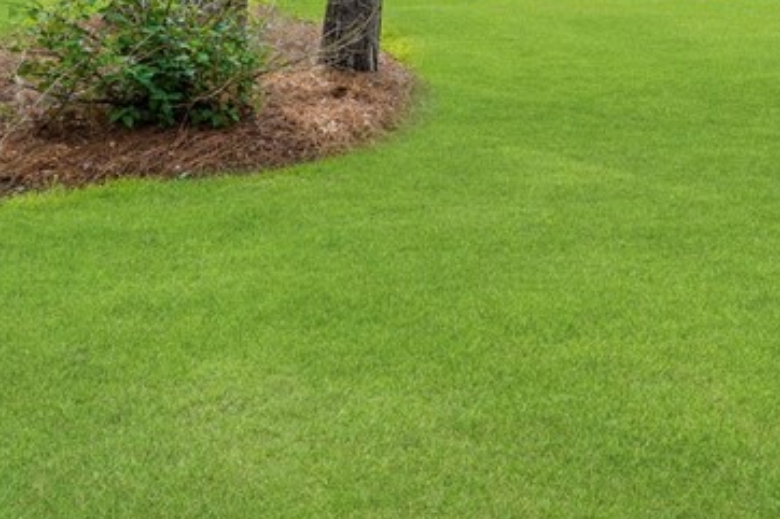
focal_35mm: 48
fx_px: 1039
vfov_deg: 24.8
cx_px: 603
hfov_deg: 39.8
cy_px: -134
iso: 320
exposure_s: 1/100
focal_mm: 16
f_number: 9
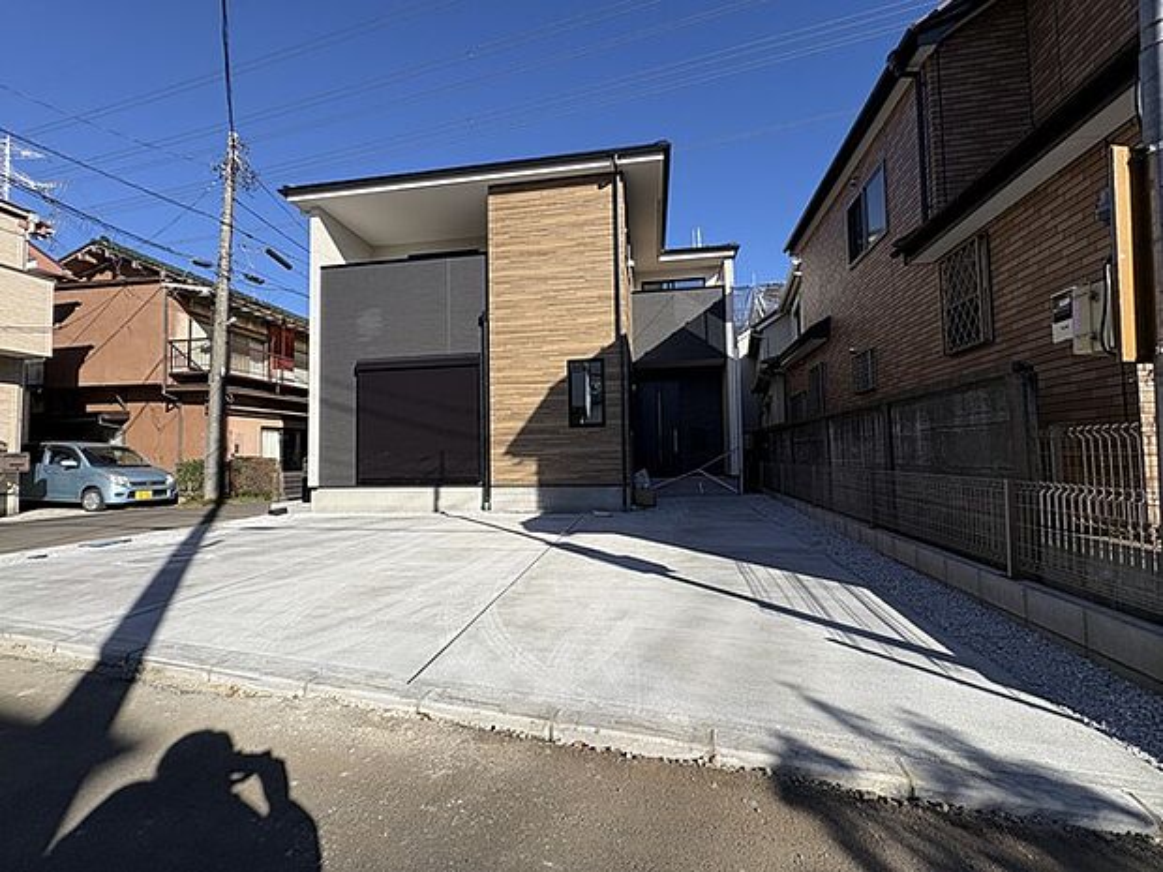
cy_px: 436
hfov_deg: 102.1
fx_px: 470
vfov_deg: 85.7
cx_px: 582
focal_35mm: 14
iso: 50
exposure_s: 1/1477
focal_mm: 2.22
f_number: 2.2
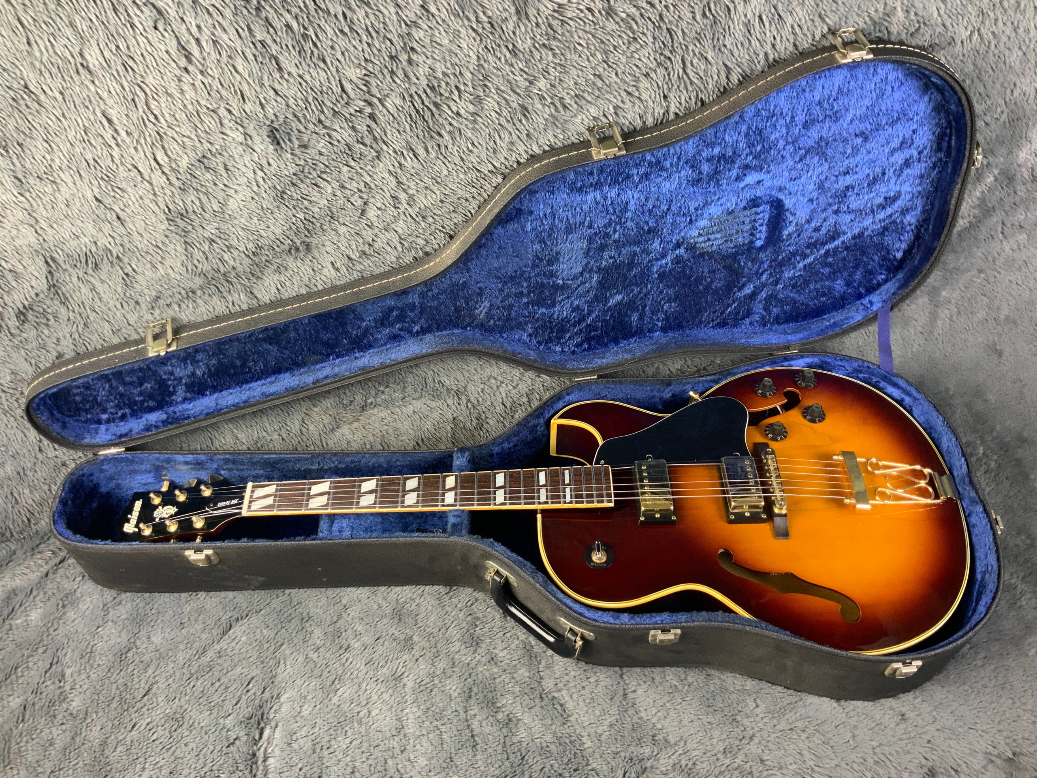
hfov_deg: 61.7
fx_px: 869
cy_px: 389
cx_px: 518
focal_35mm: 29
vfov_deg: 48.2
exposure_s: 1/60
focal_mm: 3
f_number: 1.8
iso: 200
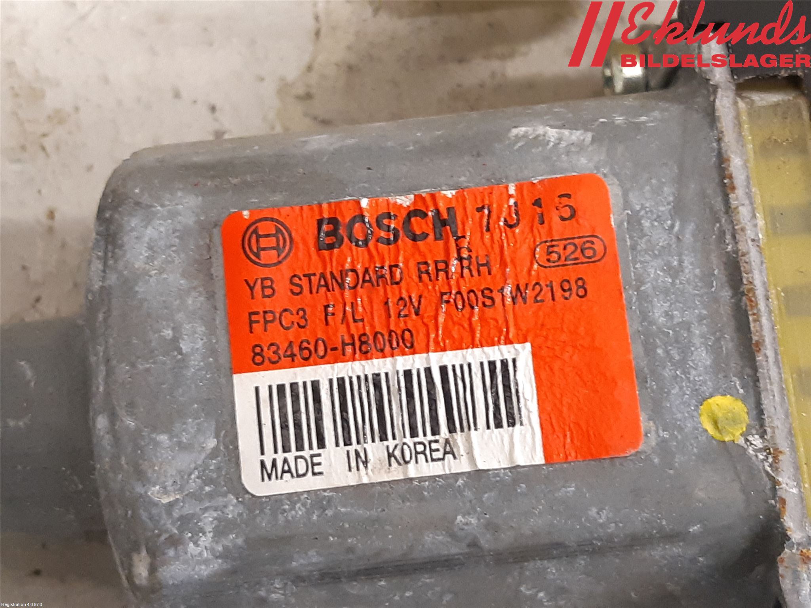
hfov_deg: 67.3
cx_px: 406
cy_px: 304
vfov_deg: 53.1
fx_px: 609
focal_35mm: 26
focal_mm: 3.93
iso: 250
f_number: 1.7
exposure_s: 1/25
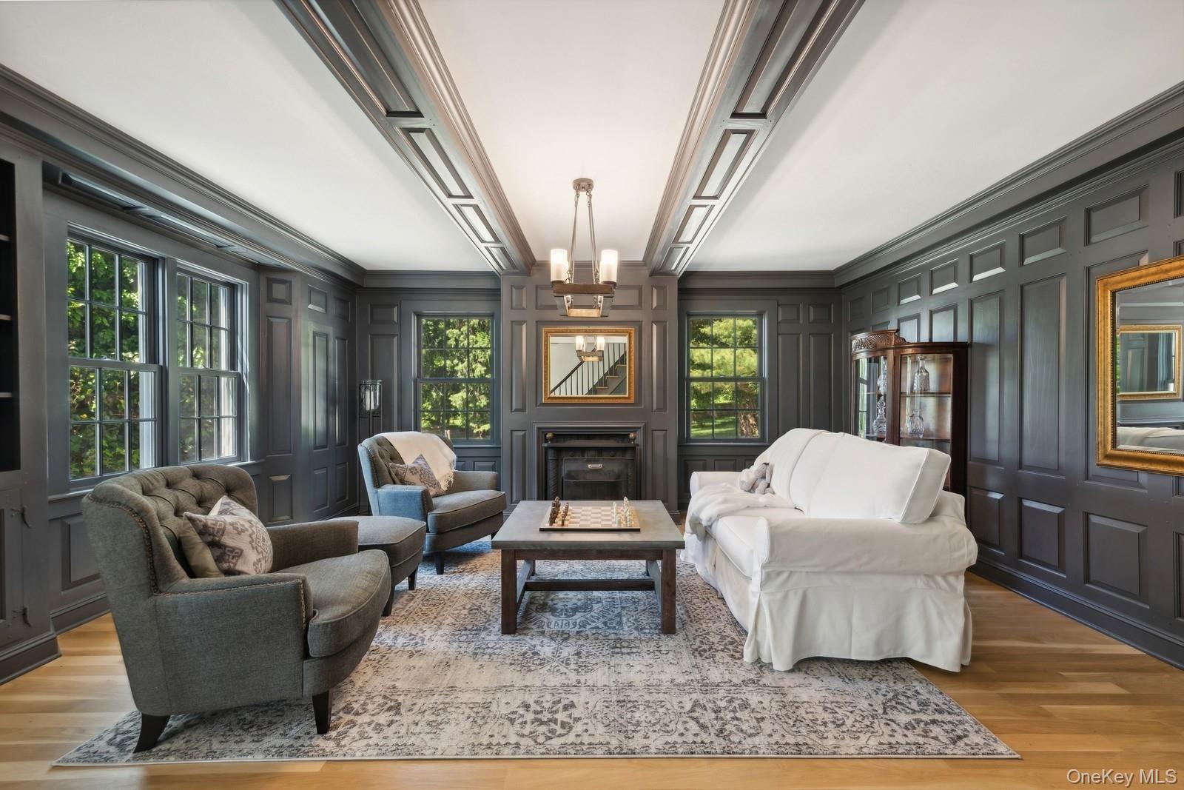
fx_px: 526
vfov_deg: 73.8
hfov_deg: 96.7
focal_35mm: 16
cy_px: 395
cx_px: 592
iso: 100
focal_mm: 16
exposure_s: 1/3.33
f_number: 11
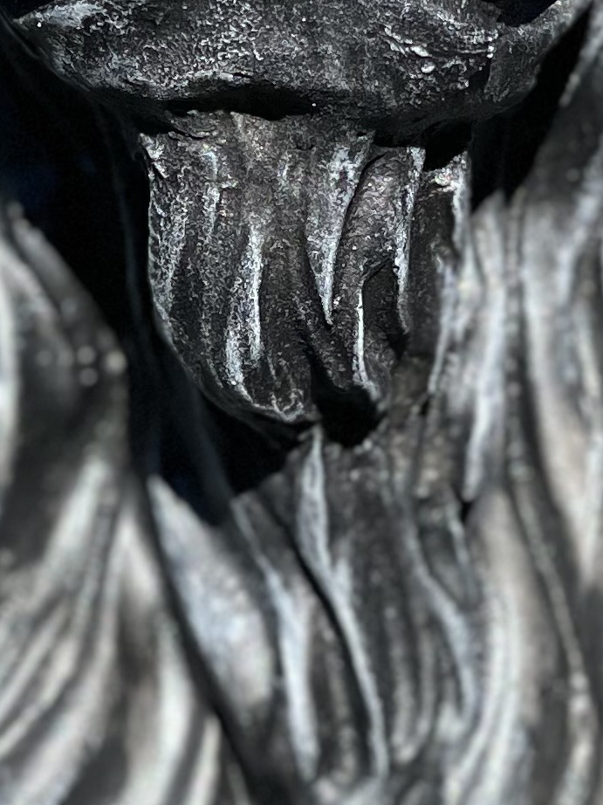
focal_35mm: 280
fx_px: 6506
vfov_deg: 7.1
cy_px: 148
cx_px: 321
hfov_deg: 5.3
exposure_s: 1/1429
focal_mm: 7.5
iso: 32
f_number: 2.2
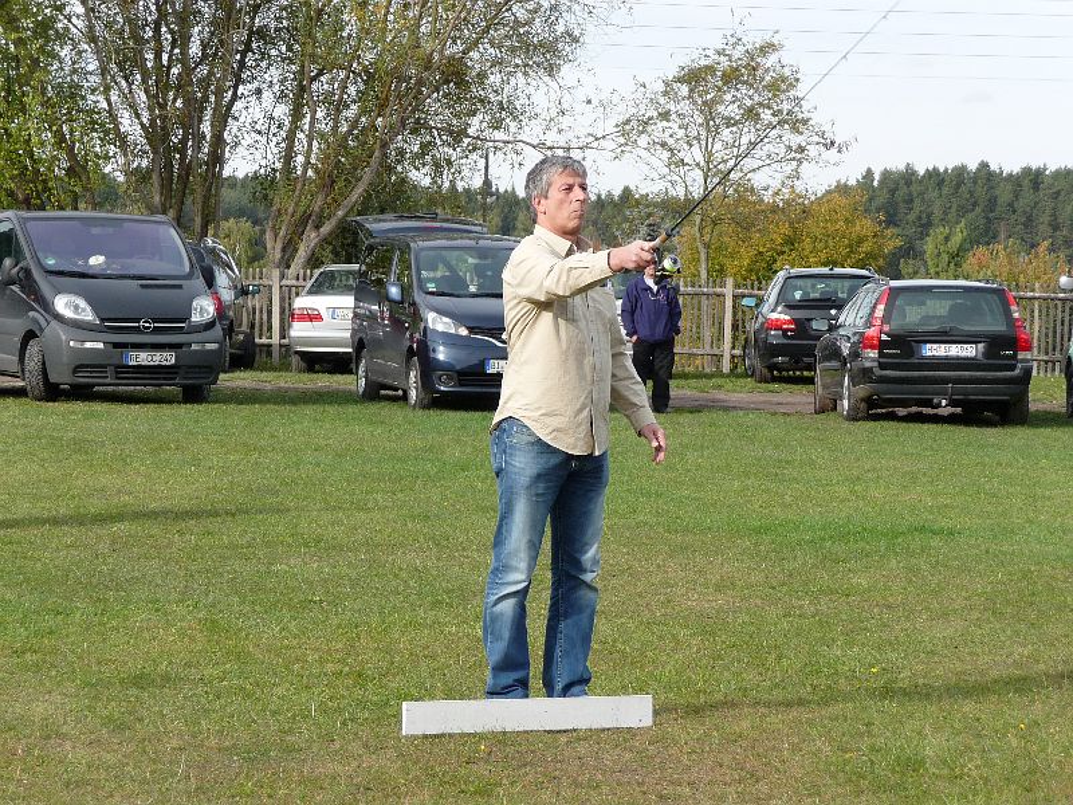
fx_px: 3968
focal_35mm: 128
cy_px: 402
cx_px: 536
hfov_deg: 15.4
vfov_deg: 11.6
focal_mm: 21.8
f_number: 4.7
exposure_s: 1/250
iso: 100
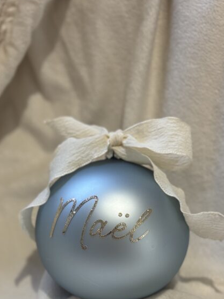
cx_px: 88
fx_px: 596
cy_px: 209
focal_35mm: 69
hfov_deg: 21.3
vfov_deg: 27.9
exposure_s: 1/100
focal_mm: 6.76
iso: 100
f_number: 1.78
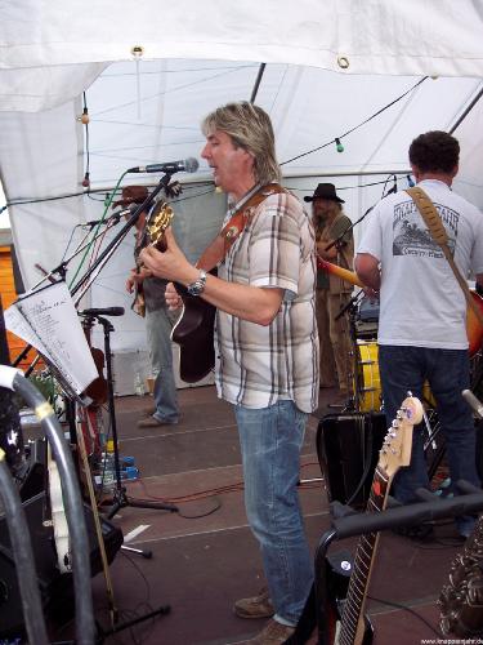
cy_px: 322
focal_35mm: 39
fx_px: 726
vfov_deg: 47.9
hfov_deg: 36.8
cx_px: 242
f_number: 2.8
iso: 100
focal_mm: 8
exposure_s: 1/60
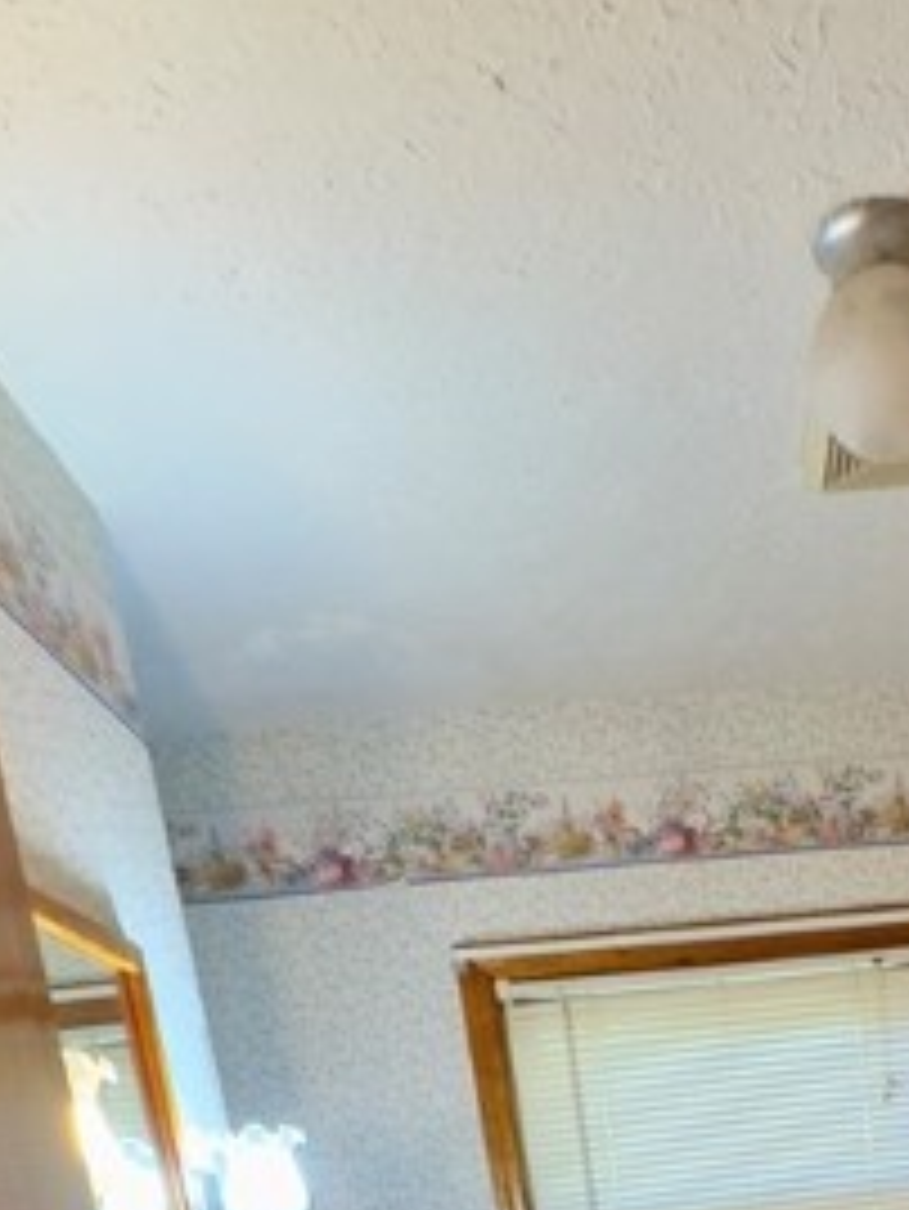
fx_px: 1399
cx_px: 837
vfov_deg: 33.9
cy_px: 1570
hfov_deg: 33.8
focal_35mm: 40
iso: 250
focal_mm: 2.22
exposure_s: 1/60
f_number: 2.2
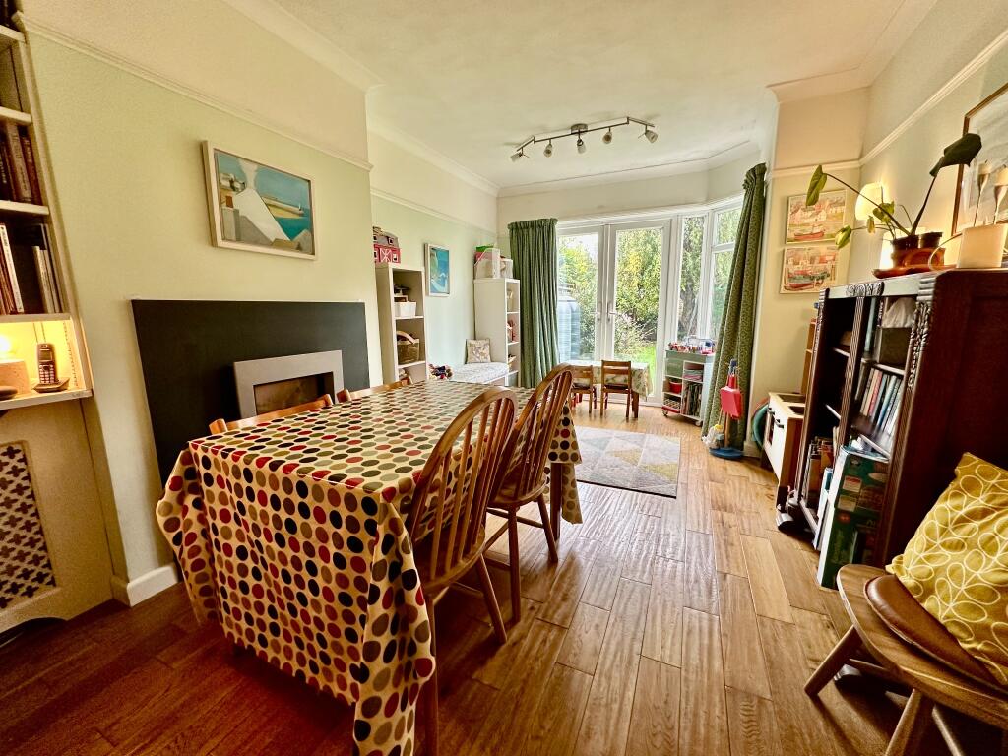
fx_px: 408
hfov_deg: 102.1
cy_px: 378
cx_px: 504
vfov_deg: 85.7
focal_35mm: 14
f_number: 2.2
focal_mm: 2.22
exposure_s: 1/50
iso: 200
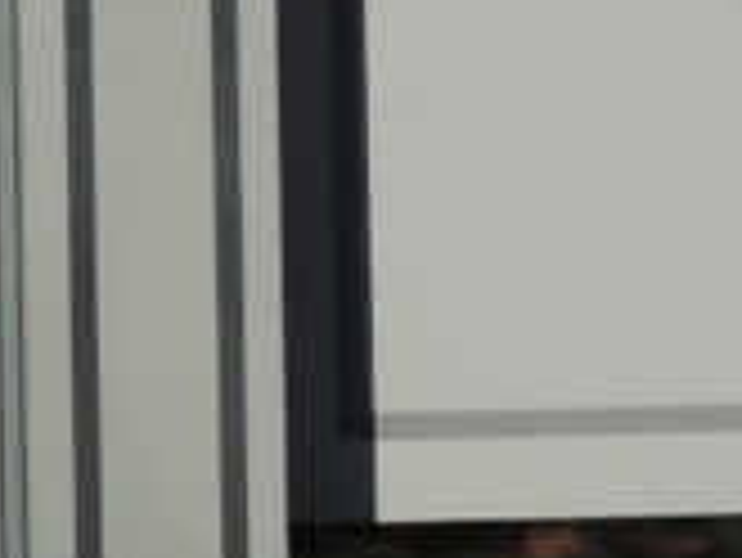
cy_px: -598
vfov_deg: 0.8
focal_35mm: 1860
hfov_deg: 1.1
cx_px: 2046
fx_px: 39898
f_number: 4.8
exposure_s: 1/1600
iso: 80
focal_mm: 53.5
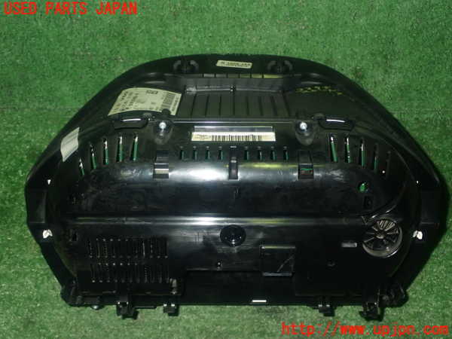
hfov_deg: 42.9
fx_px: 575
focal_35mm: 44
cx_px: 226
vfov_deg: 32.9
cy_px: 170
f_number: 9
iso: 800
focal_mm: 7.84
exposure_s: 1/40
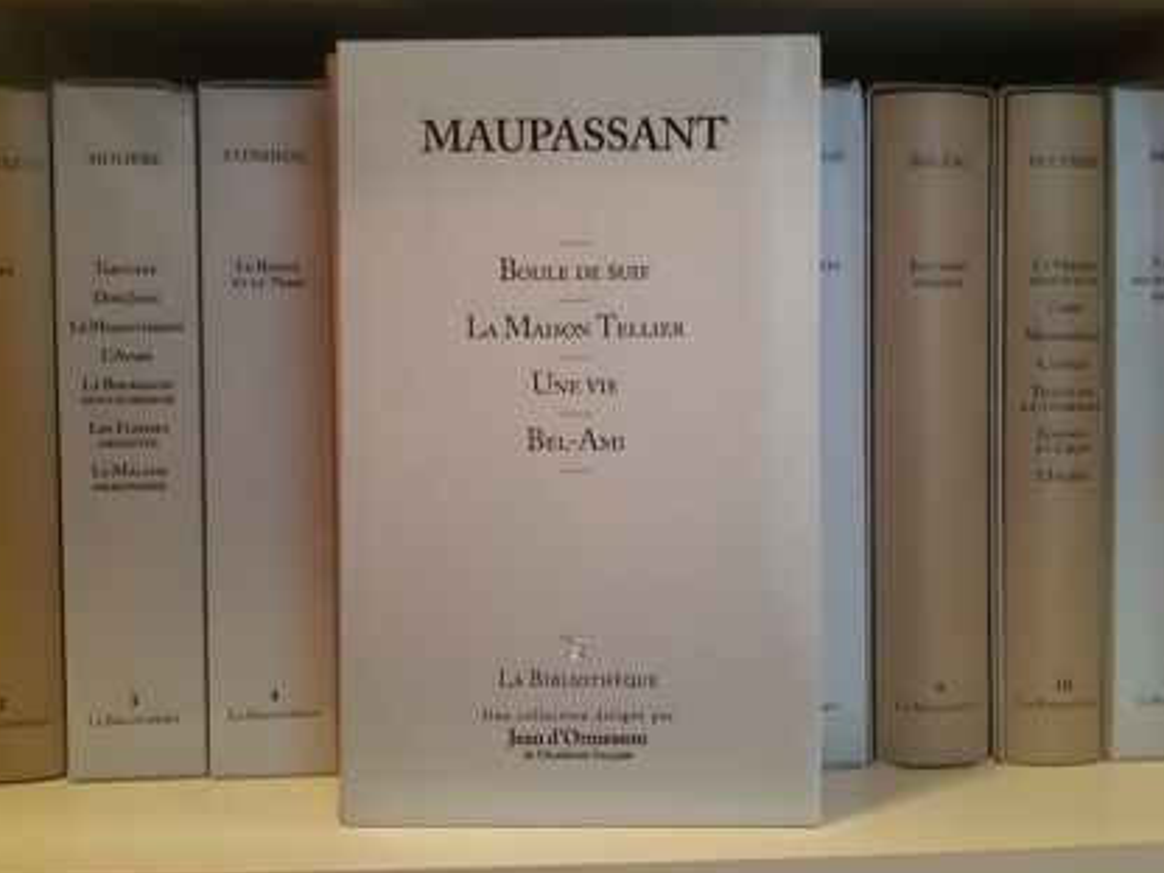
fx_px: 1009
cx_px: 582
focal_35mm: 30
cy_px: 445
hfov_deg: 60.0
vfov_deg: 46.8
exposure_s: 1/25
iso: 640
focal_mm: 3.92
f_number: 1.7
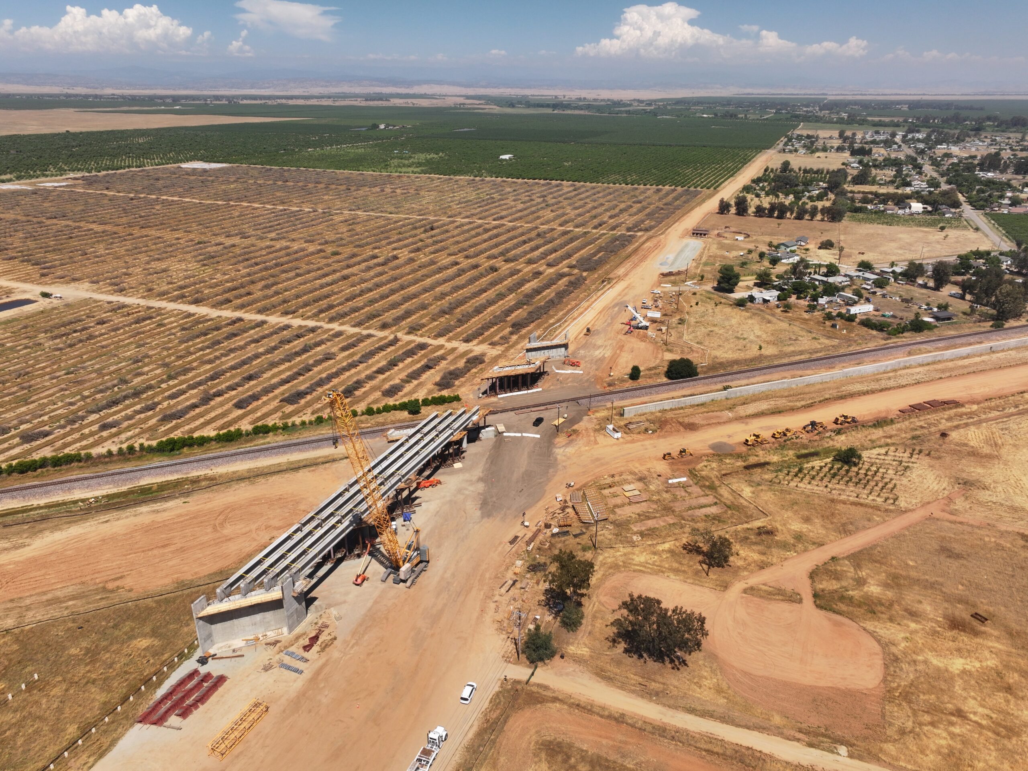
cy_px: 386
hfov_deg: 71.6
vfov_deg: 56.8
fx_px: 712
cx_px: 514
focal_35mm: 24
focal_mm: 12.29
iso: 100
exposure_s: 1/200
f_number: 11
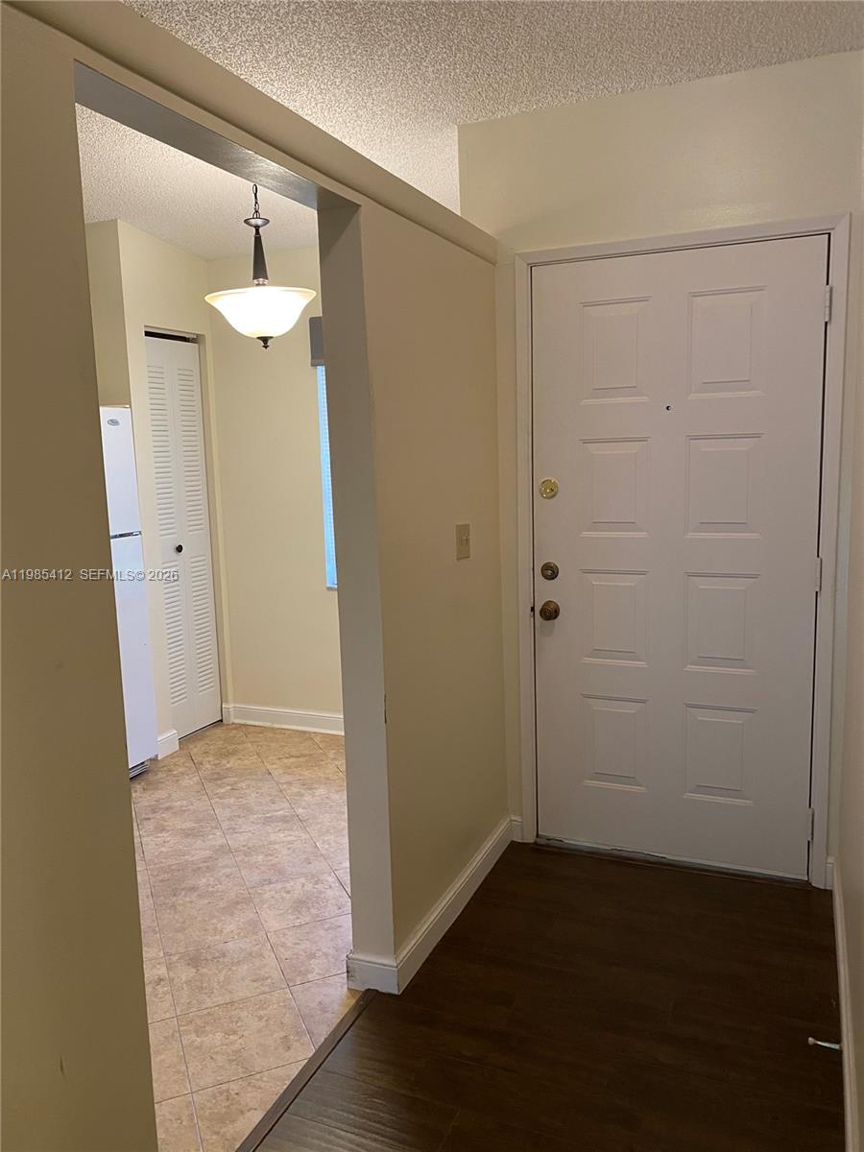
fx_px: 865
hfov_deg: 53.1
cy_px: 576
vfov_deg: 67.3
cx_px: 432
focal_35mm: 26
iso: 125
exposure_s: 1/60
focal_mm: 4.25
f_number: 1.8
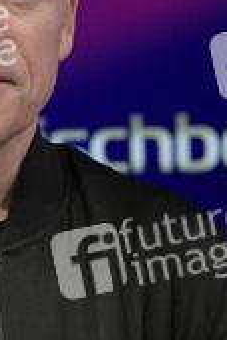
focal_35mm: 154
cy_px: 153
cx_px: -28
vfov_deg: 13.3
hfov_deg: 8.8
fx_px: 1456
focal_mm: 66
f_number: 5.6
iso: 1600
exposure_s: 1/200
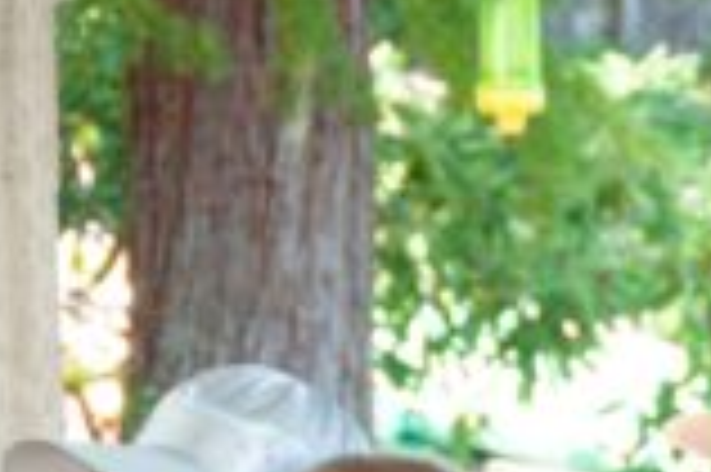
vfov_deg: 2.7
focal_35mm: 513
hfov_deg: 4.0
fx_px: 10121
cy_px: 737
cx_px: 968
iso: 500
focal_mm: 90
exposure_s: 1/60
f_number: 5.3
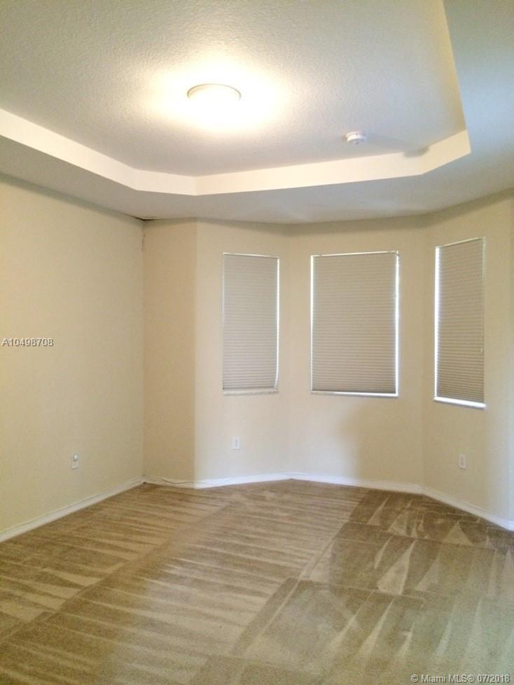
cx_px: 257
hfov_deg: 48.2
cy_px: 342
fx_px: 574
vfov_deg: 61.7
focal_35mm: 29
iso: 400
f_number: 2.2
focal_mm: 4.15
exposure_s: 1/15
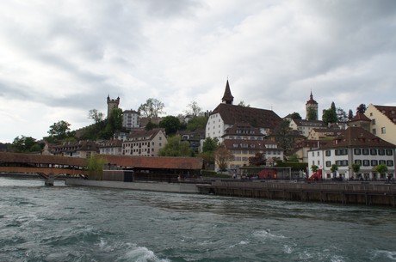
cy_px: 131
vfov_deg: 47.8
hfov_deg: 67.5
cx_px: 198
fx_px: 296
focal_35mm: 27
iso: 100
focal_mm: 18
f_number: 7.1
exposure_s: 1/200
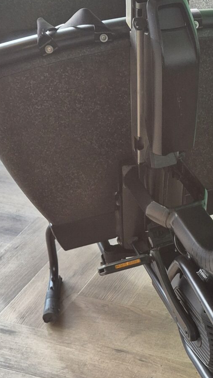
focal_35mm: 71
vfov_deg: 29.3
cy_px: 277
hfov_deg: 15.9
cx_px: 296
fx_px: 713
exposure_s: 1/180
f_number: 1.8
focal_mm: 5.4
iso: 80
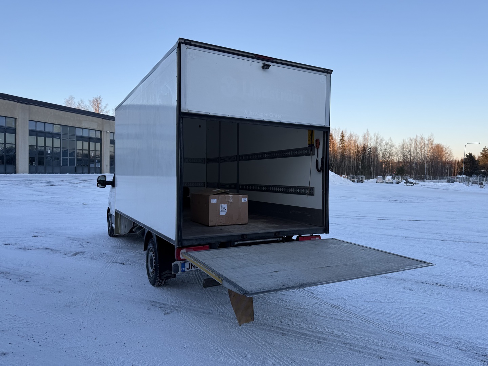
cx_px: 244
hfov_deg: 71.6
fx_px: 338
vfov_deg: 56.8
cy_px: 183
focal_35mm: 24
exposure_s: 1/643
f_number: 1.78
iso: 80
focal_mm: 6.76
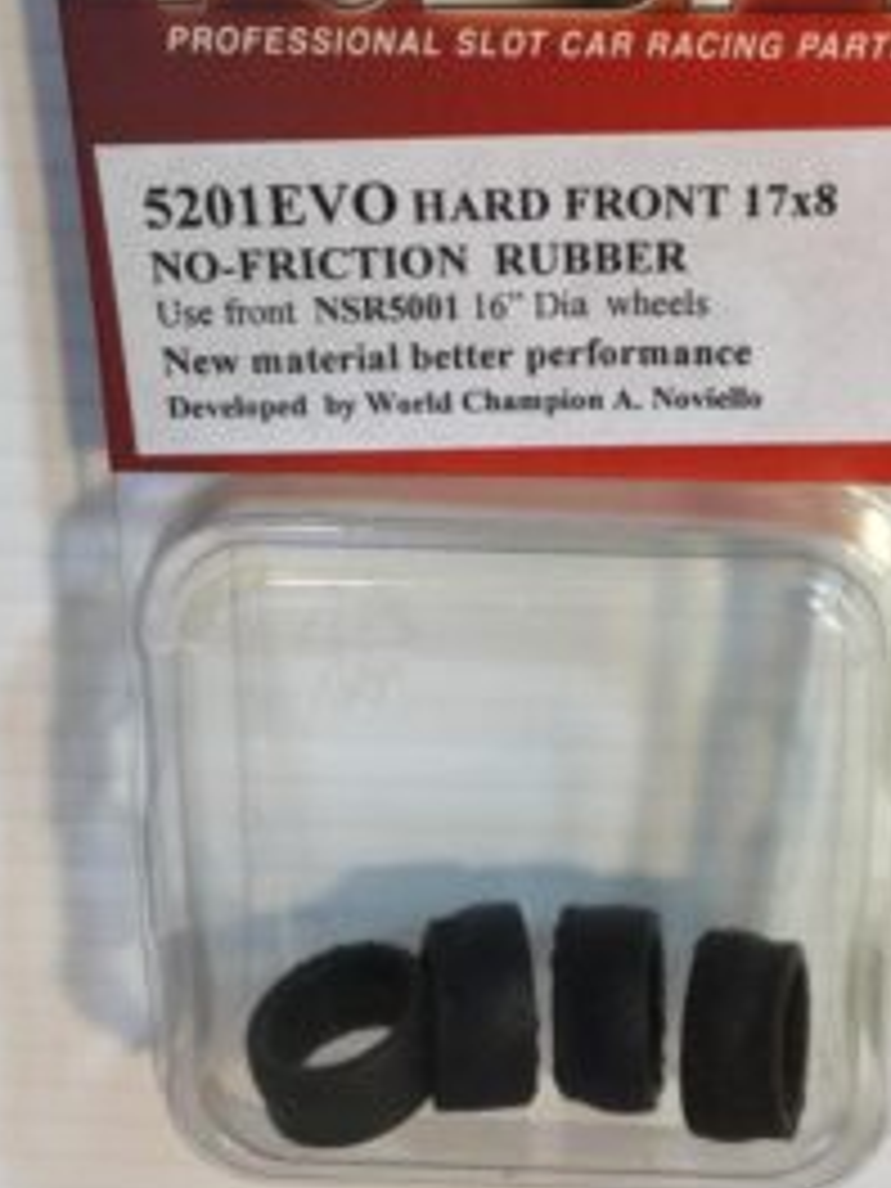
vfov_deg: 40.0
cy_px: 410
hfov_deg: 30.7
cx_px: 580
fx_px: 1613
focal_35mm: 47
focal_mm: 3.3
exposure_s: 1/33
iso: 50
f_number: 2.4
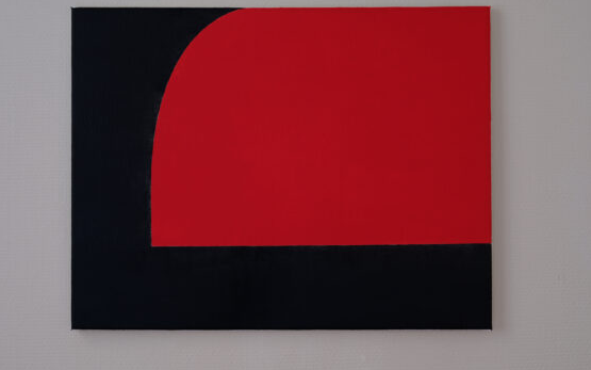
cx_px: 284
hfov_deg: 32.5
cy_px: 168
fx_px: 1015
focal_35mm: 63
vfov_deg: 20.6
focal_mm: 70
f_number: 5.6
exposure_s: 1
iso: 125
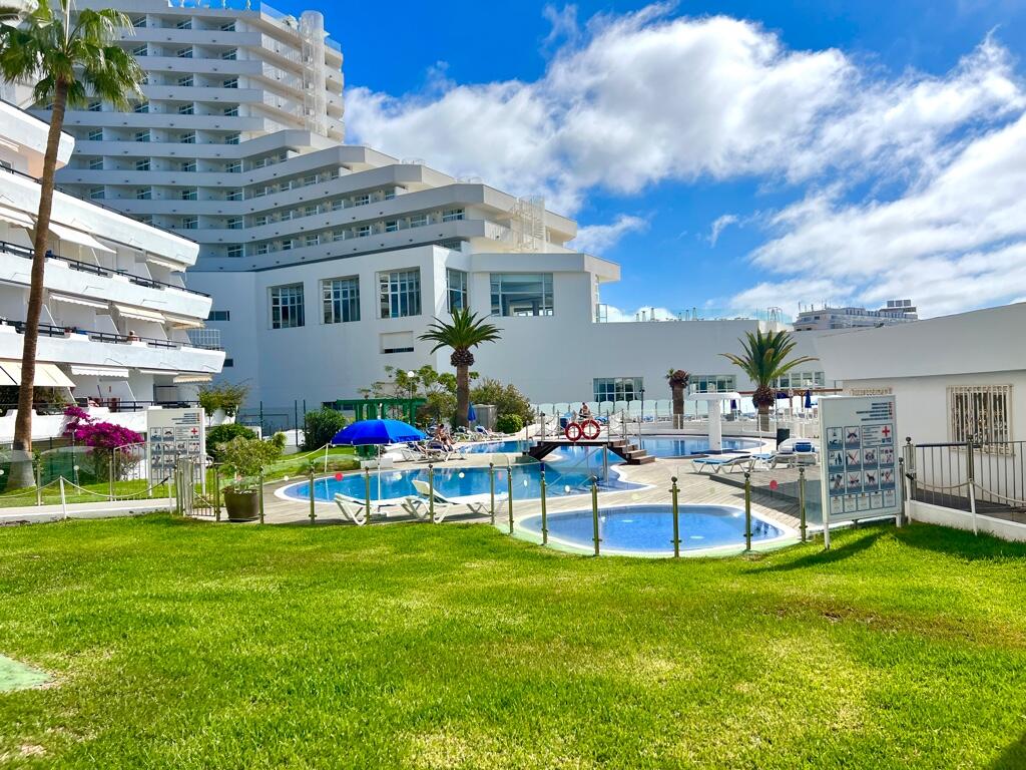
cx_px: 513
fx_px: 771
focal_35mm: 26
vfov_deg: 53.1
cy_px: 385
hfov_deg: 67.3
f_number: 1.5
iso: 50
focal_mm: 5.7
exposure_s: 1/8696
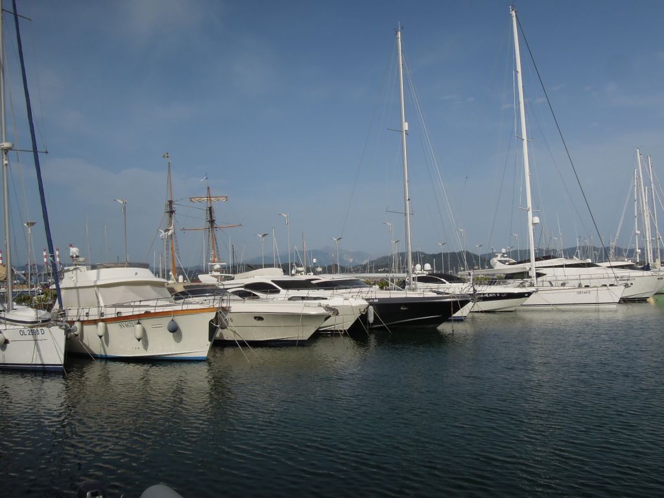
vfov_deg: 45.4
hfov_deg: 58.4
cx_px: 332
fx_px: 595
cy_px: 249
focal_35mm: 31
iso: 160
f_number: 5.9
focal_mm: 5.5
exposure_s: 1/1250
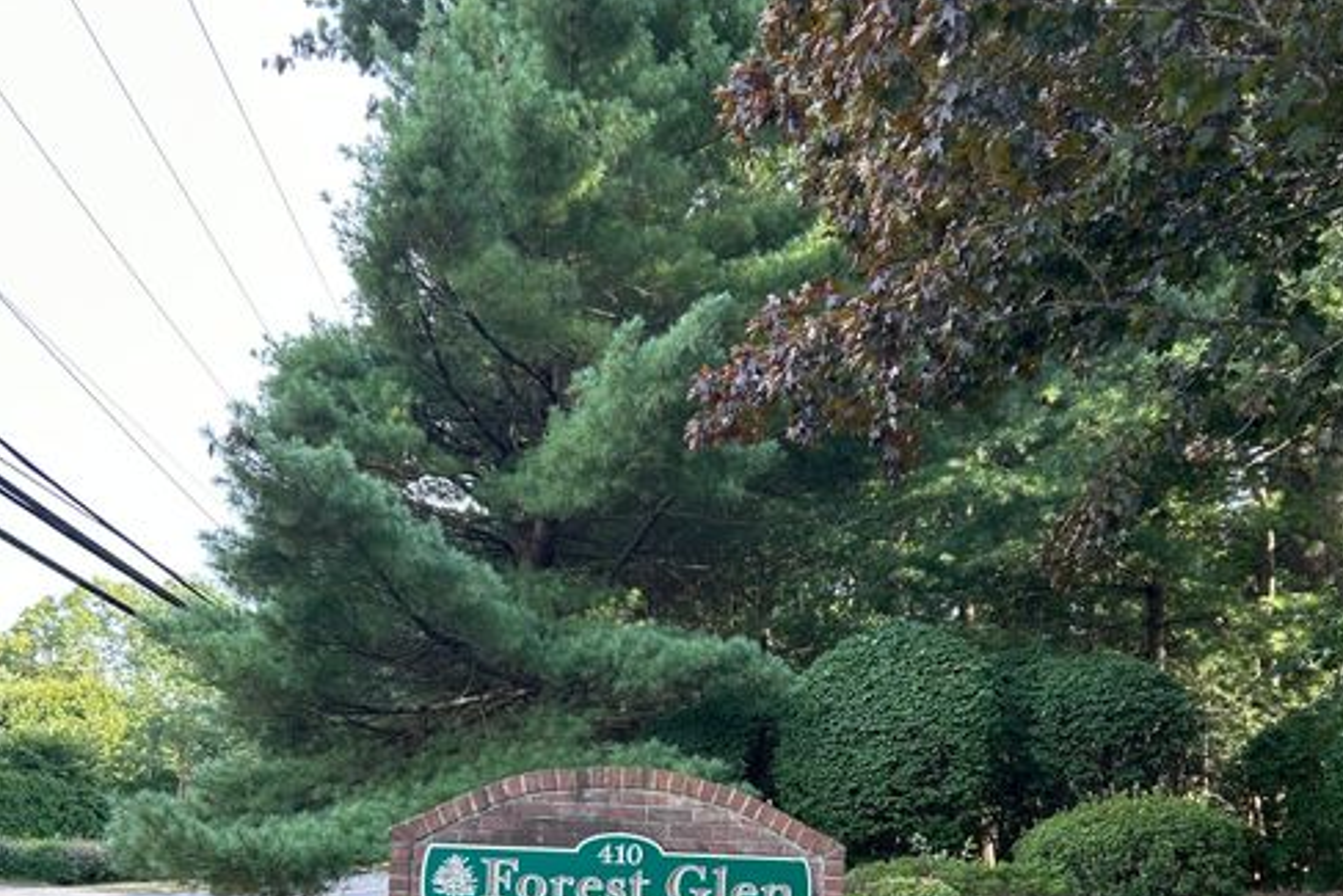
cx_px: 684
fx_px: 1381
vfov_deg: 34.1
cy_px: 798
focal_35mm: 37
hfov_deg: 51.9
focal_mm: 5.7
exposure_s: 1/224
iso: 50
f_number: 1.5
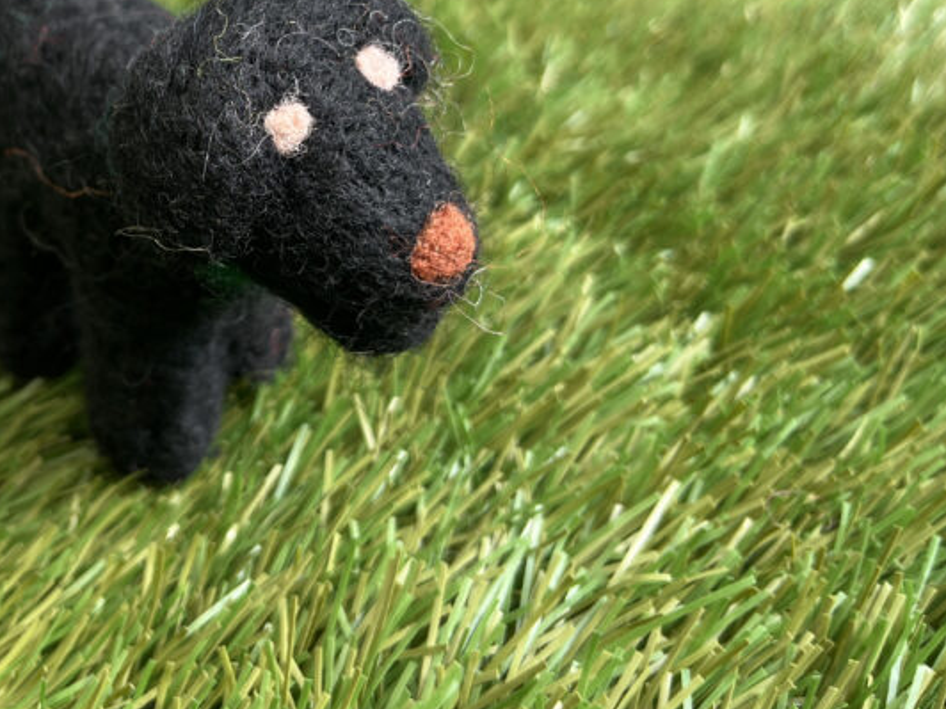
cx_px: 226
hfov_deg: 41.6
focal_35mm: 44
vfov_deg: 31.8
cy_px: 118
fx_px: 1202
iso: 40
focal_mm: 5.1
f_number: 1.6
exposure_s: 1/192
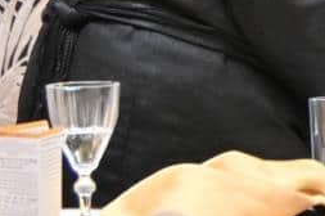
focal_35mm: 316
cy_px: -165
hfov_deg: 6.5
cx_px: 470
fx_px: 2849
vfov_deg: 4.3
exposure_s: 1/200
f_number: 4
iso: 800
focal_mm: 52
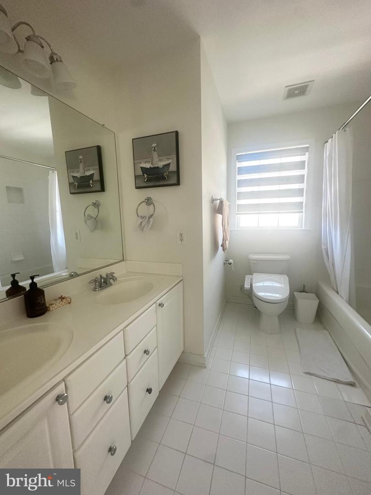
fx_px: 200
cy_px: 248
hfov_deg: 85.7
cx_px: 186
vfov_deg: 102.1
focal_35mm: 14
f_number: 2.2
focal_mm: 2.22
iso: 200
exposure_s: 1/120
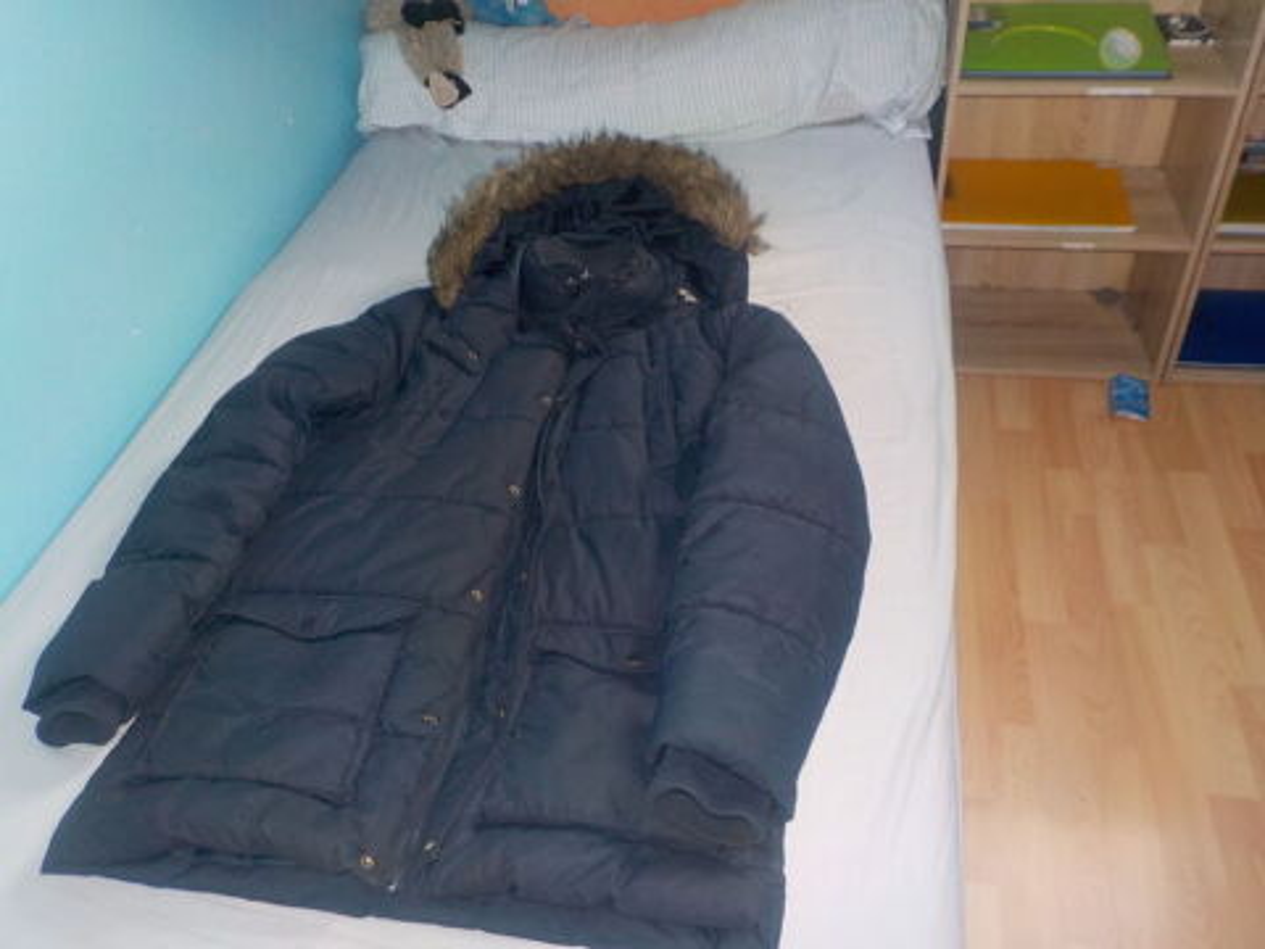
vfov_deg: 46.8
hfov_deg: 60.0
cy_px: 474
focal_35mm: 30
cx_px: 632
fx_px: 1096
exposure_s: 1/30
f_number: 3.3
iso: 200
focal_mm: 4.1
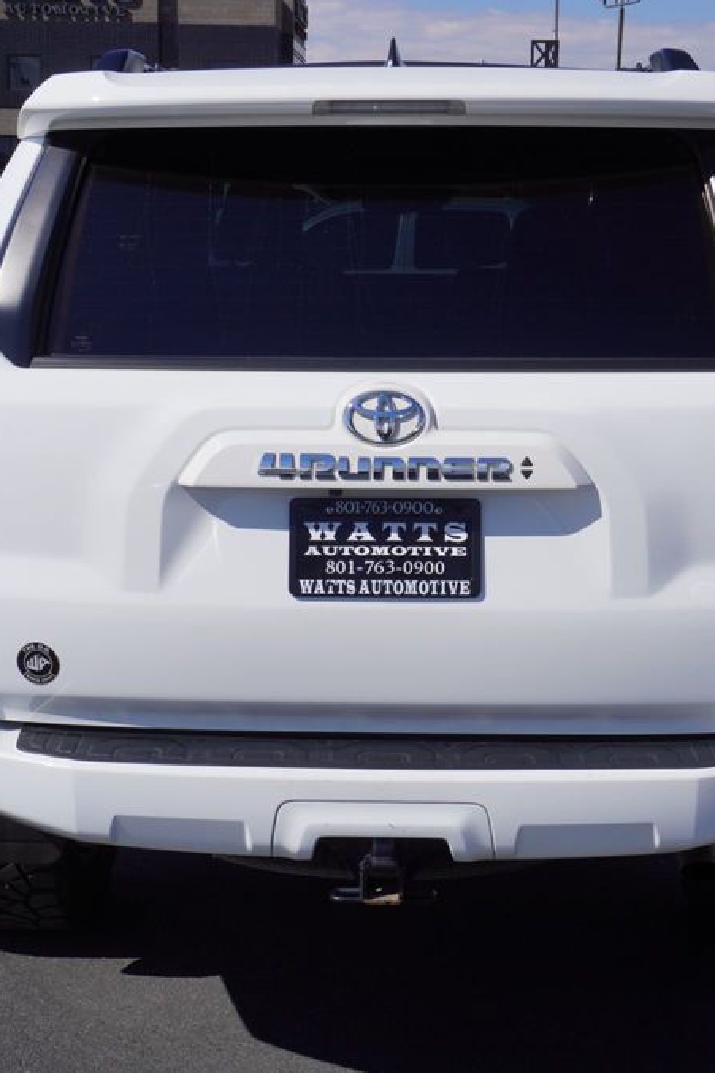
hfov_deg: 23.9
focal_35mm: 57
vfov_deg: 35.2
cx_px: 346
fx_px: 1692
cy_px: 534
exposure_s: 1/320
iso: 100
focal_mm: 25
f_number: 11
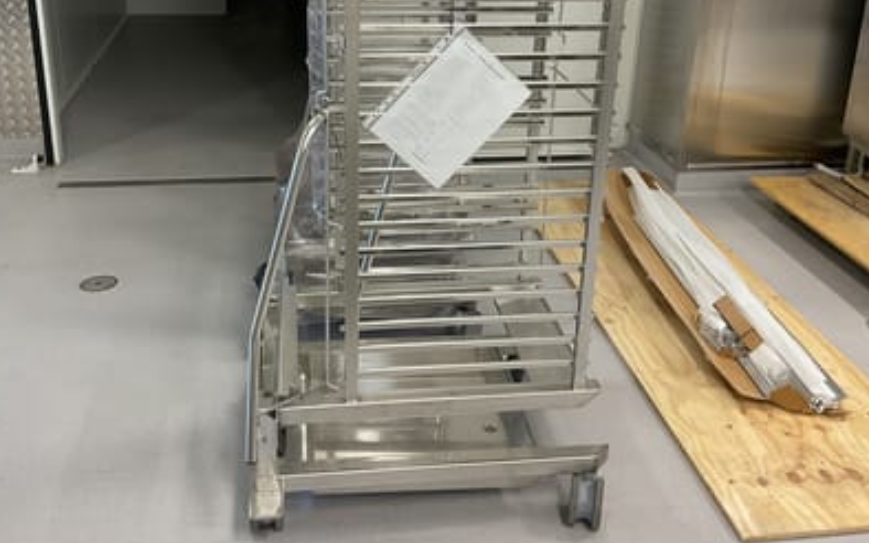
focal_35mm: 39
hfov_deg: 50.4
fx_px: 923
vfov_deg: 32.3
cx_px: 419
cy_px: 160
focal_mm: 3
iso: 50
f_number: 1.8
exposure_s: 1/50
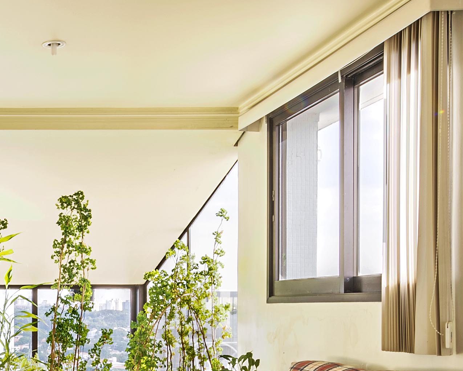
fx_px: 850
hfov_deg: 27.8
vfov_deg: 24.1
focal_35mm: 62
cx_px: -47
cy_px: 308
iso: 100
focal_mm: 14
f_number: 20
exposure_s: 3
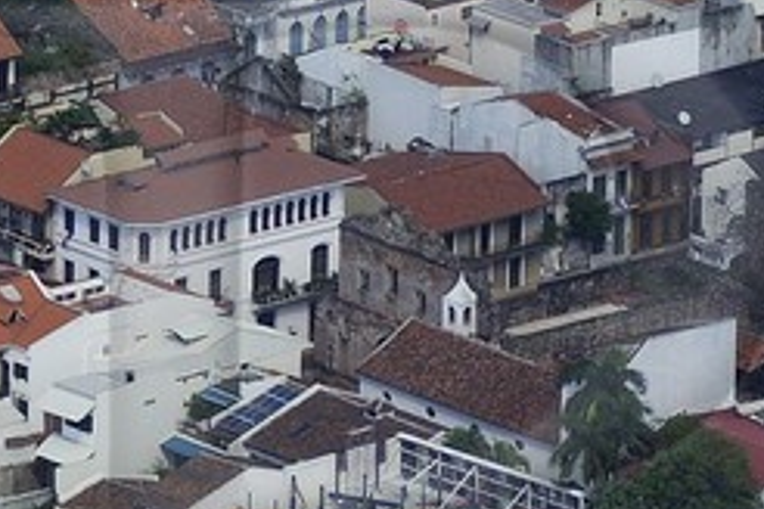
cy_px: 515
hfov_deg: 2.1
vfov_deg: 1.4
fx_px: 20690
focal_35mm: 975
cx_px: 31
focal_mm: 150
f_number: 8
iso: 200
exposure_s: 1/1000
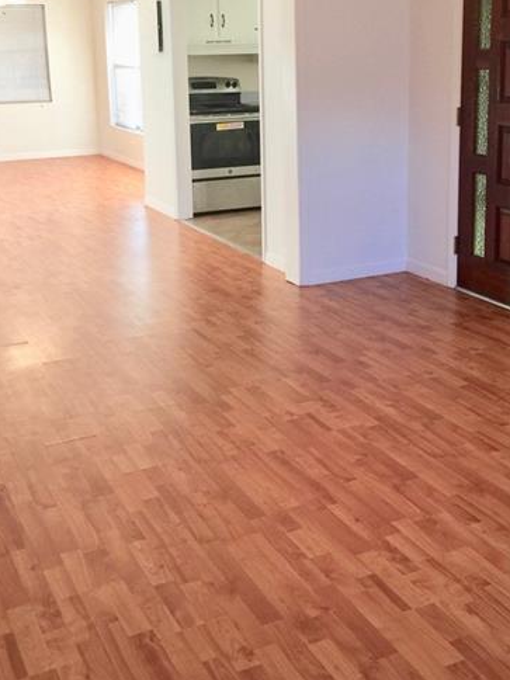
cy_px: 235
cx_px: 264
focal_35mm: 46
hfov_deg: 31.5
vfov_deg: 40.8
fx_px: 904
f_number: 2.2
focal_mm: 4.15
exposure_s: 1/15
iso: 40
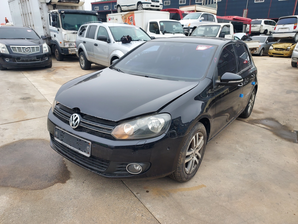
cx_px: 149
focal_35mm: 24
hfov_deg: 71.6
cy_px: 112
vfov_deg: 56.8
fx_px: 207
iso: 40
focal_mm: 4.6
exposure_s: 1/291
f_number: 1.8
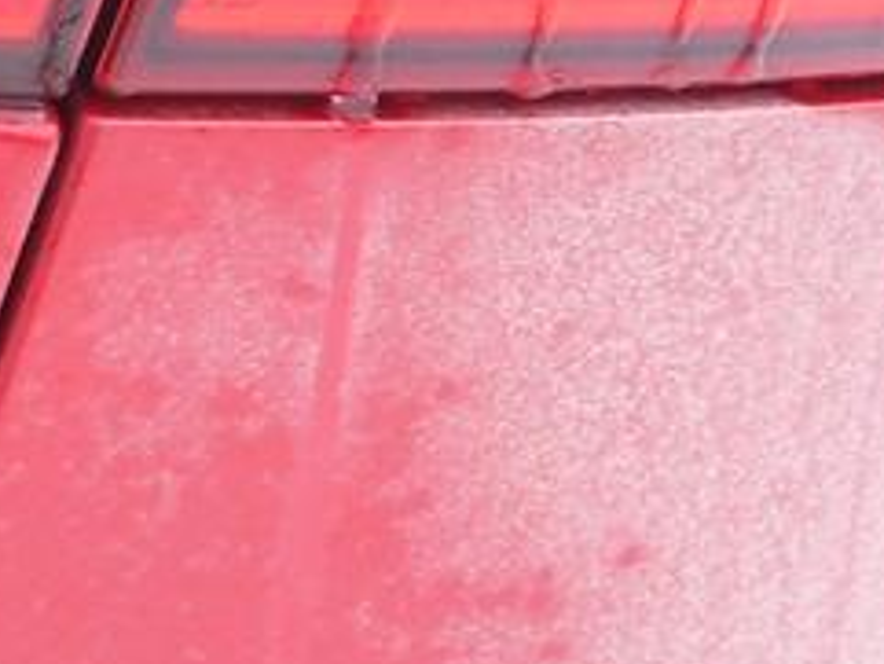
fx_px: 4752
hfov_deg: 10.1
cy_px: 543
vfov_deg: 8.0
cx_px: -704
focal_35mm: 186
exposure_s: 1/165
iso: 80
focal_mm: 6.3
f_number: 3.5
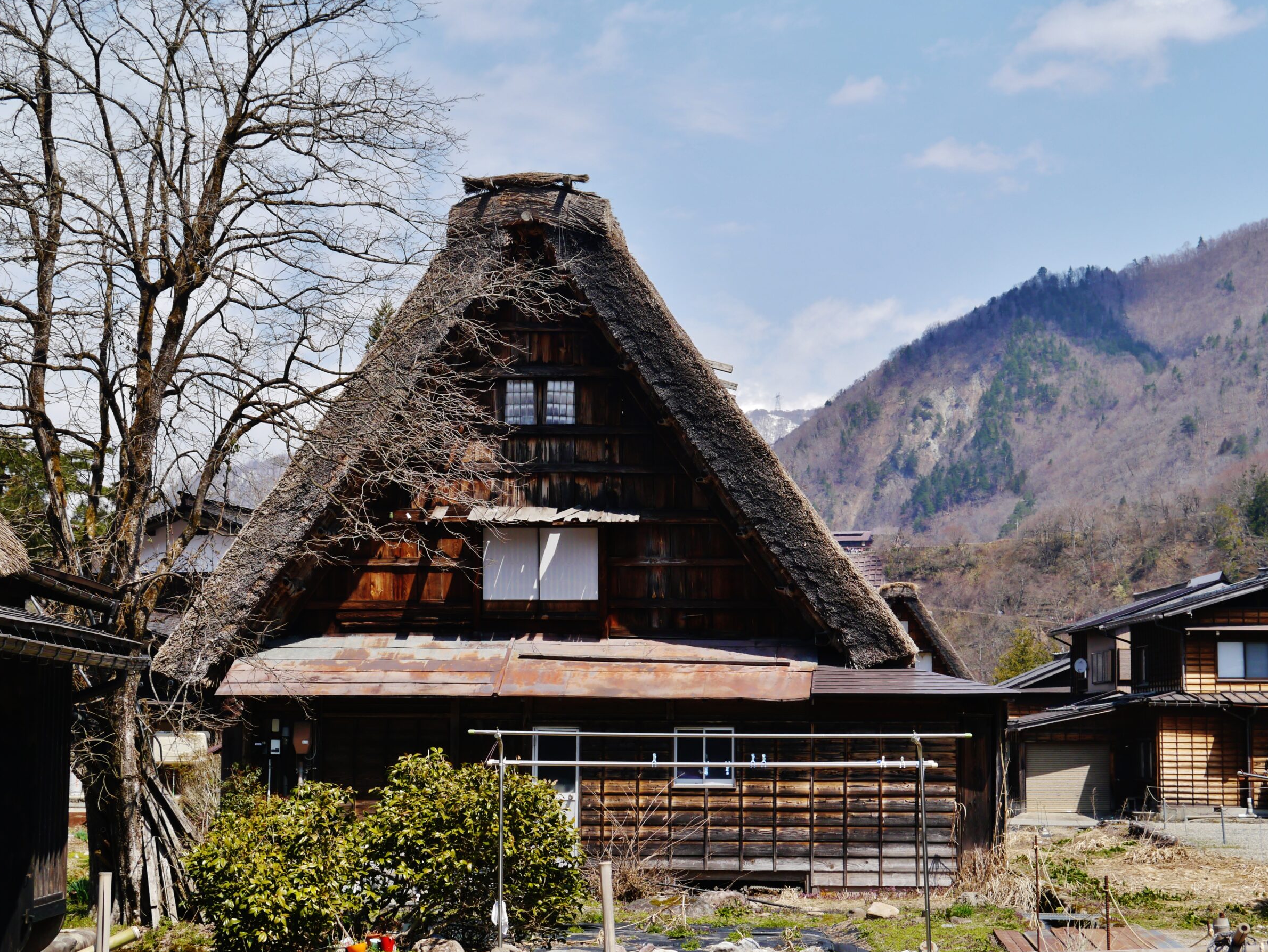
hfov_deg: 27.4
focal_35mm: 71
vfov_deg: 20.7
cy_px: 473
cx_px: 626
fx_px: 2602
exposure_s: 1/320
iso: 160
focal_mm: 33
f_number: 8
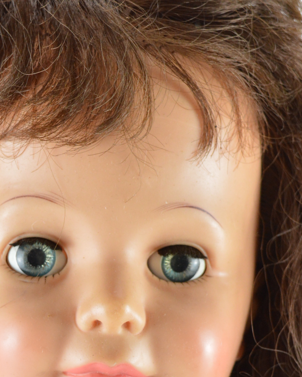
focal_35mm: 105
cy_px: 286
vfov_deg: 18.2
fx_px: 1173
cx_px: 118
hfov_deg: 14.7
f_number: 5.6
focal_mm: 32
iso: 800
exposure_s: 1/80
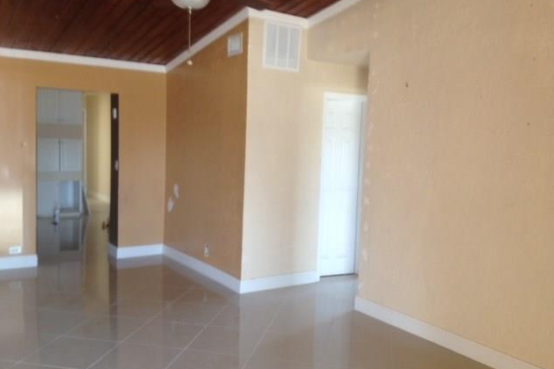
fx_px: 569
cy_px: 185
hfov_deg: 51.9
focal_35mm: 37
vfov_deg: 35.9
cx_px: 280
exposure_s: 1/24
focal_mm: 4.28
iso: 80
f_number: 2.4
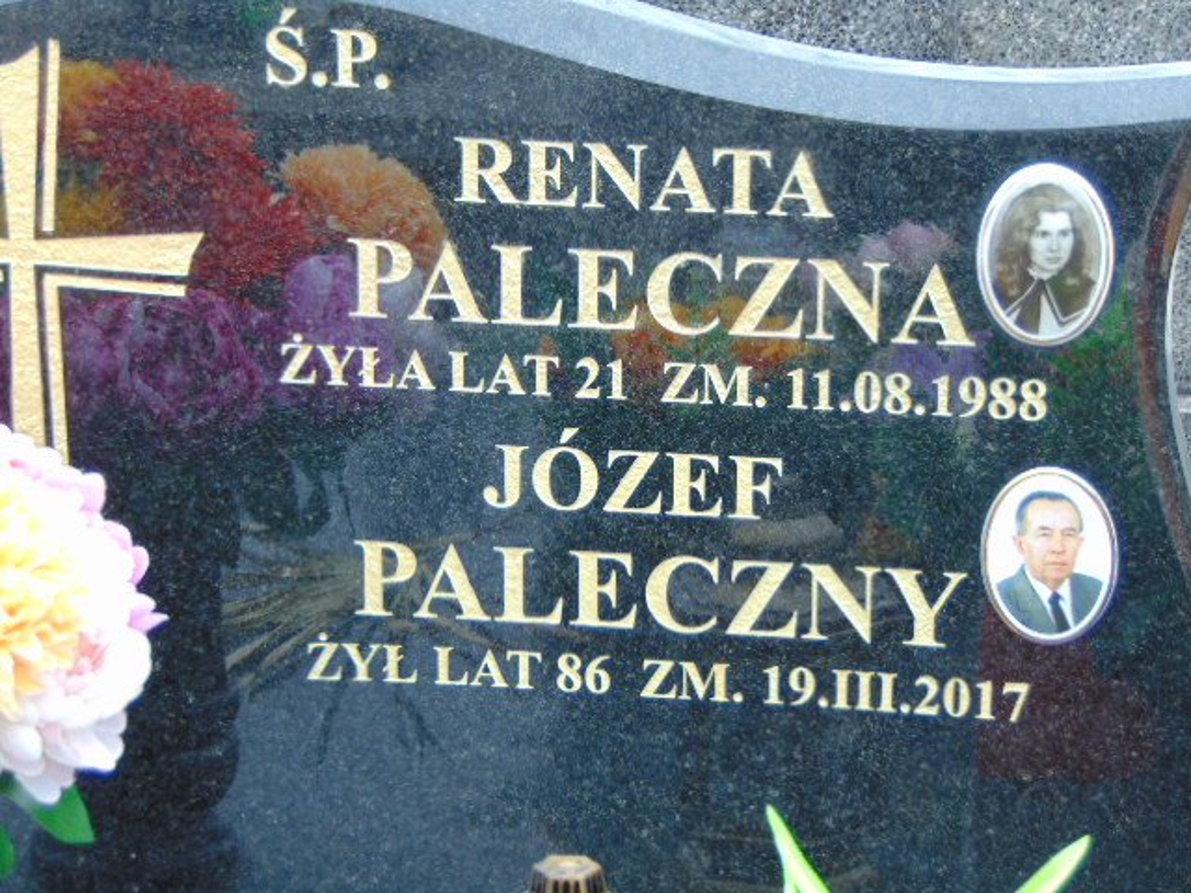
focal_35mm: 133
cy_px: 446
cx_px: 596
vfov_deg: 11.1
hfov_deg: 14.8
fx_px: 4576
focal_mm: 23.9
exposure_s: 1/30
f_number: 4
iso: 100
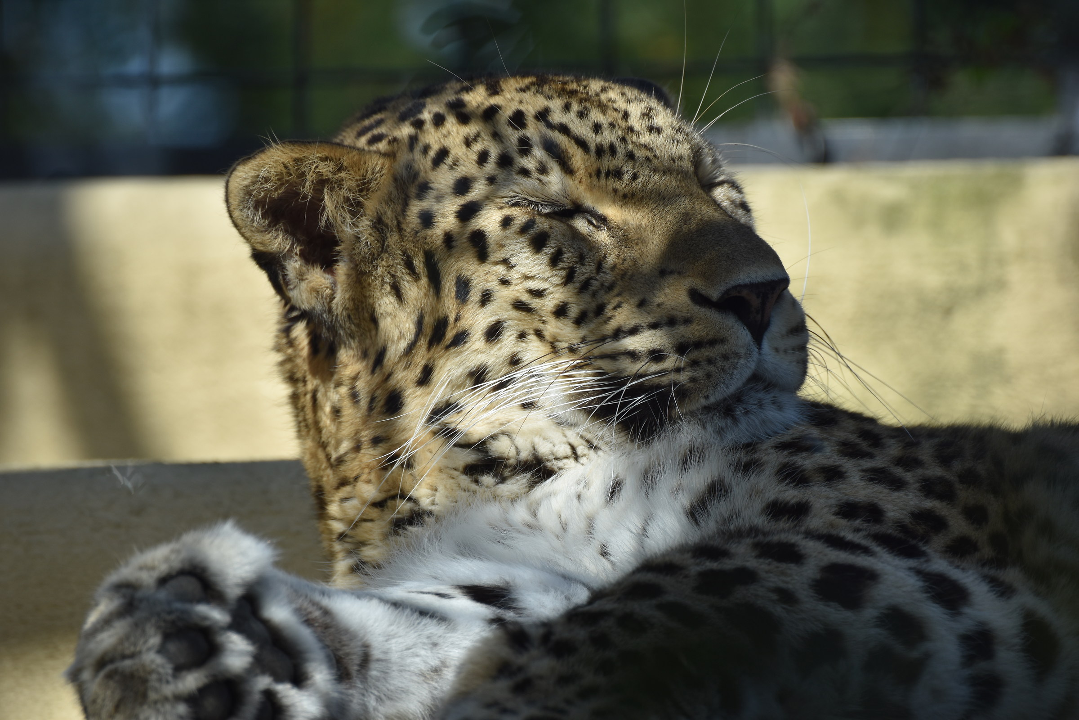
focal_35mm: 450
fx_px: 13486
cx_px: 540
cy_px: 360
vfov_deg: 3.1
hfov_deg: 4.6
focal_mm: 300
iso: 200
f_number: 6.3
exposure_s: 1/640
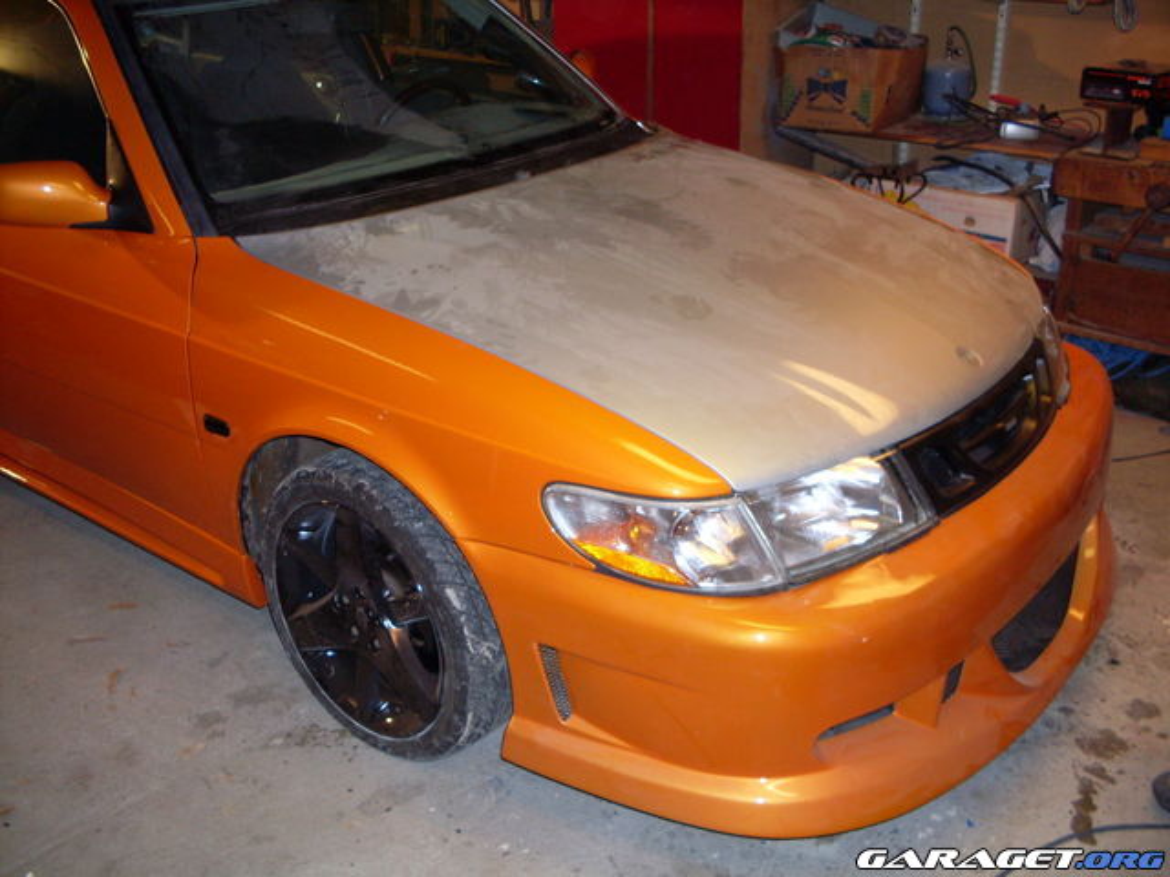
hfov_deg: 49.0
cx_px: 585
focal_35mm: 38
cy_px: 438
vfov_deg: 37.7
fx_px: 1284
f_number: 2.8
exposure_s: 1/45
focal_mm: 6.3
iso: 120
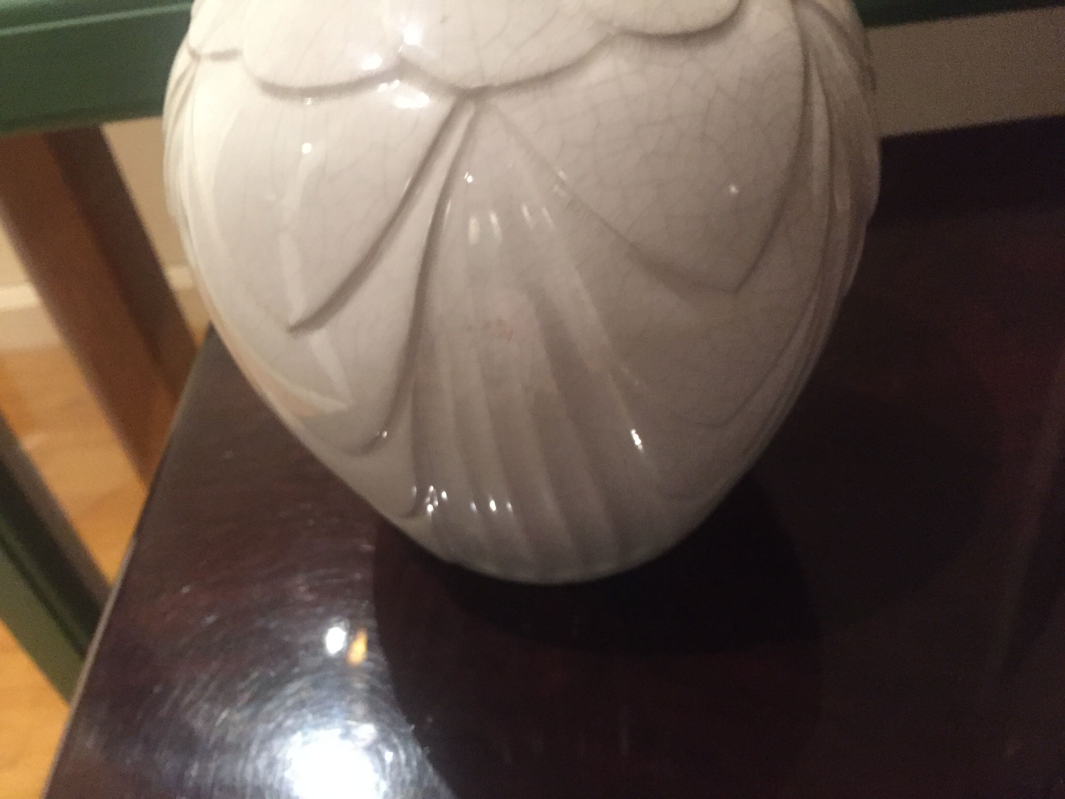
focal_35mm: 29
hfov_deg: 61.7
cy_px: 400
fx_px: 892
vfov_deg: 48.2
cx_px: 532
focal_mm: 4.15
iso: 320
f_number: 2.2
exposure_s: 1/17
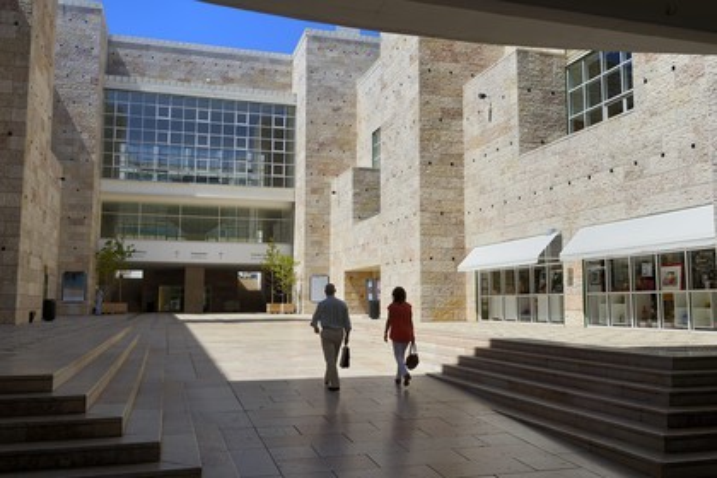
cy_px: 239
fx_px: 637
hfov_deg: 58.7
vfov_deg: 41.1
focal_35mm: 32
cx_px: 358
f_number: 10
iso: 100
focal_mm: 32
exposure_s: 1/250
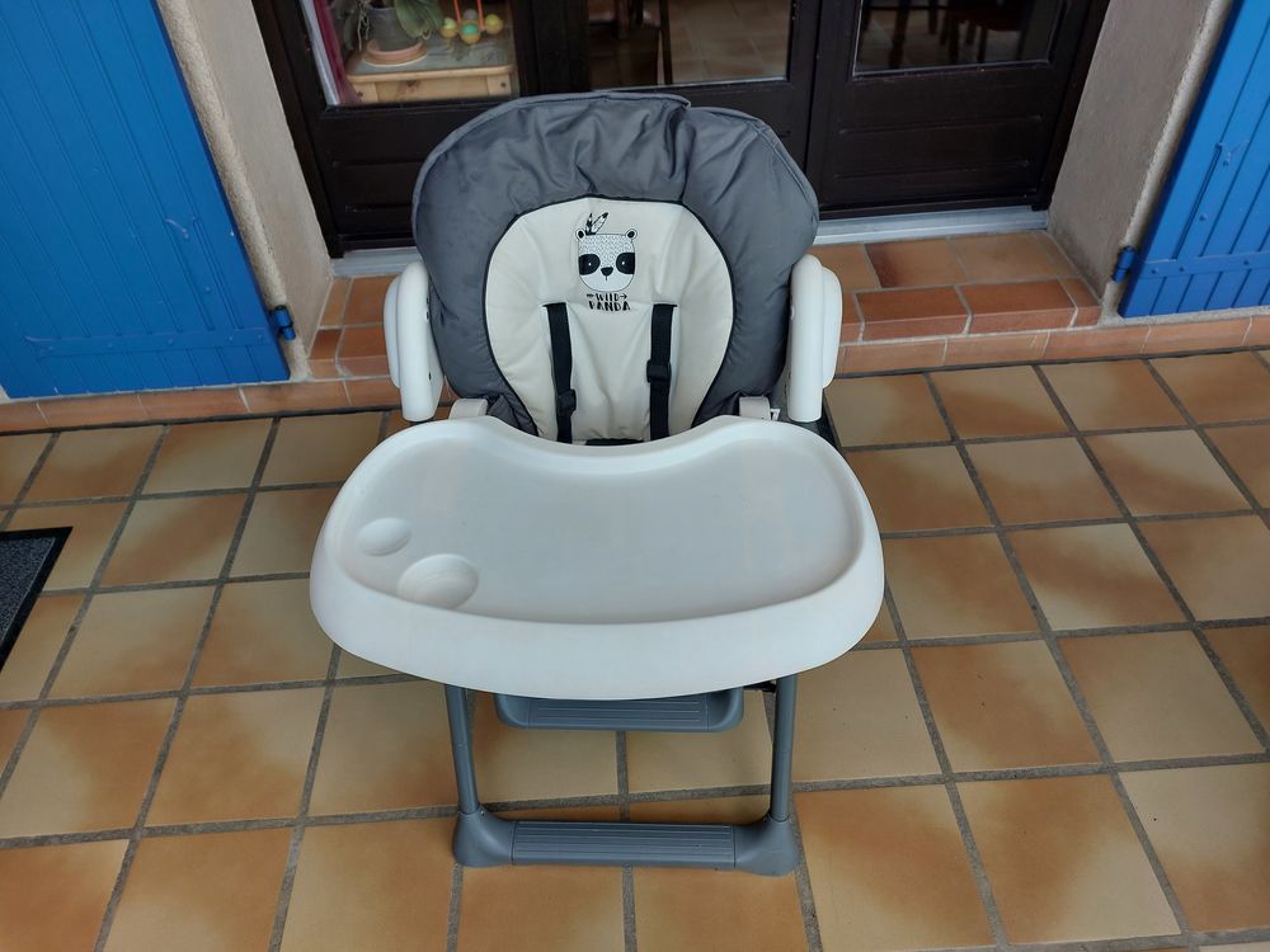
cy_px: 476
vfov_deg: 54.9
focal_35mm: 25
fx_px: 917
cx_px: 635
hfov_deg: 69.4
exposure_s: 1/100
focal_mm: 5.23
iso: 40
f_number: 1.8
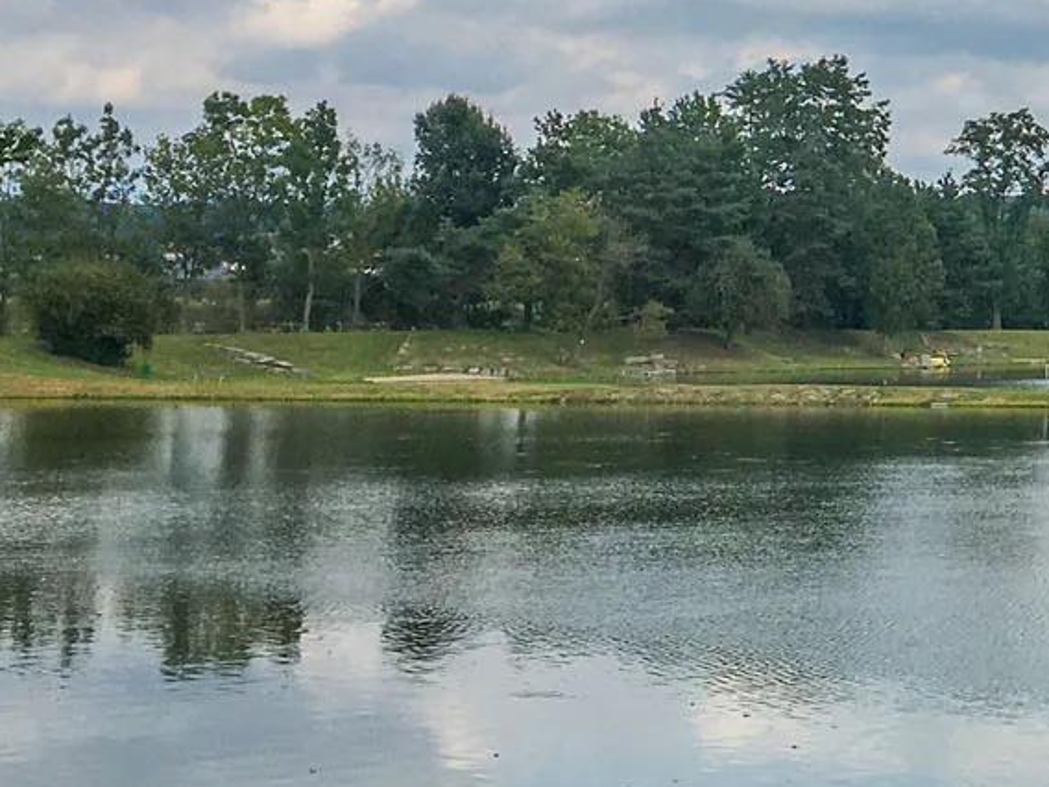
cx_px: 1446
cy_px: -198
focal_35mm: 98
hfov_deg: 18.3
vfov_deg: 14.5
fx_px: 2970
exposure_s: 1/1900
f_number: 2.2
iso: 25
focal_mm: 4.15
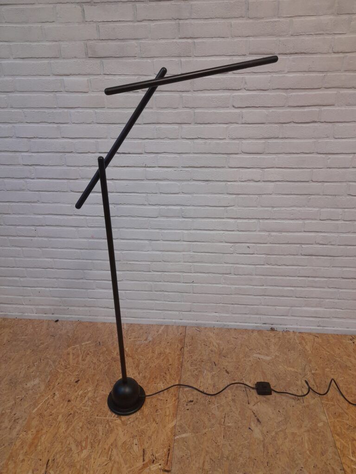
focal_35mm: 25
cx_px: 178
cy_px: 237
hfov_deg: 54.9
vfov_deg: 69.4
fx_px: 343
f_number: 2
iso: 160
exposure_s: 1/50
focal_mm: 4.6
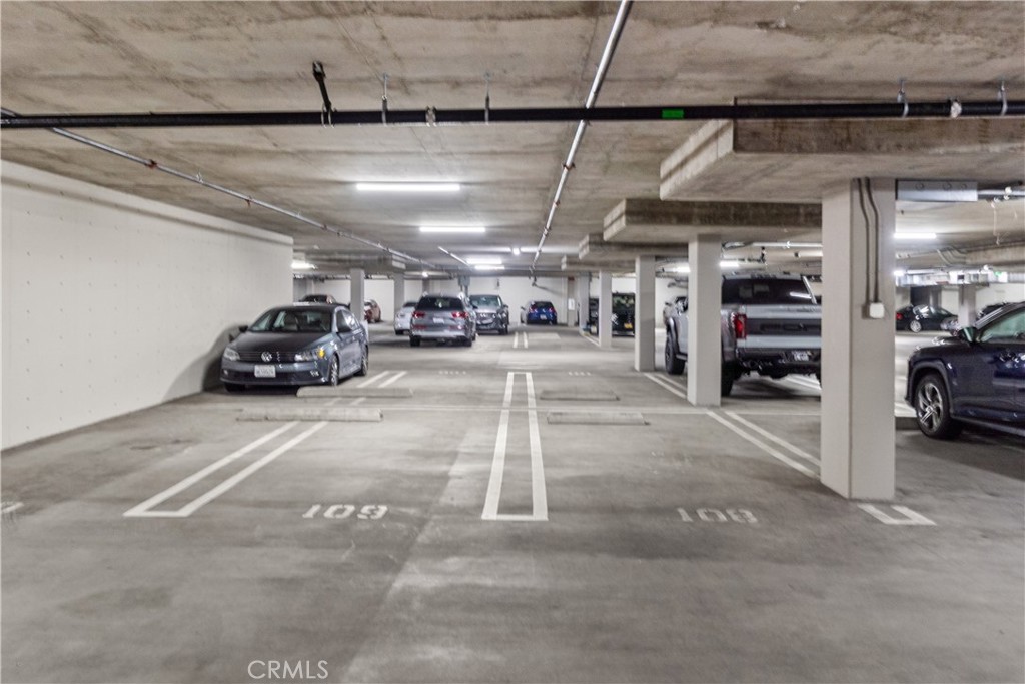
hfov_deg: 67.4
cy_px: 342
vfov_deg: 47.9
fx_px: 769
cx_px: 512
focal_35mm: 27
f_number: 8
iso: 400
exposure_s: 1/1.67
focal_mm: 18
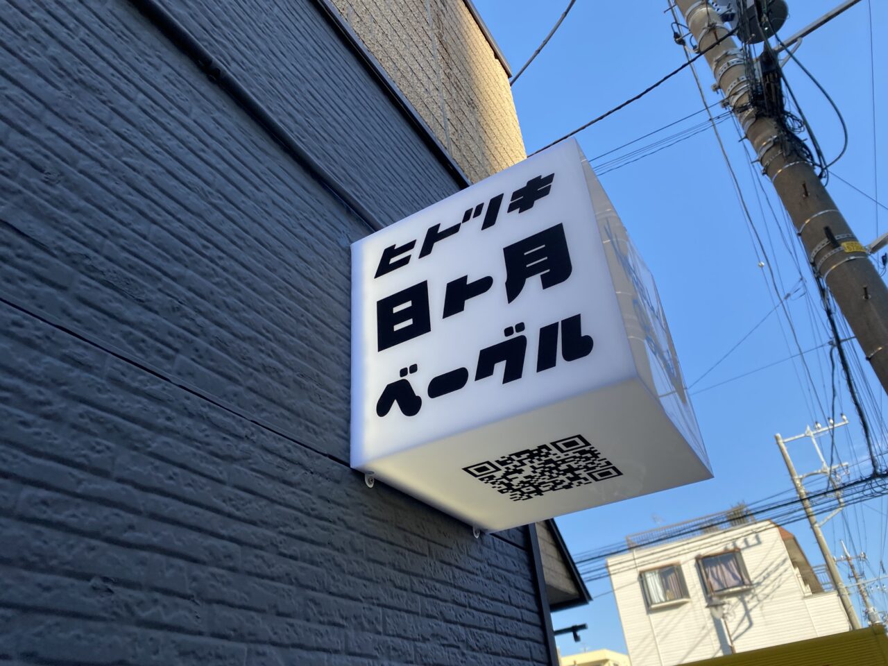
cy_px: 333
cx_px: 444
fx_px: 667
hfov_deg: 67.3
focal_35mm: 26
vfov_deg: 53.1
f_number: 1.8
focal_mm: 4.25
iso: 32
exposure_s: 1/747
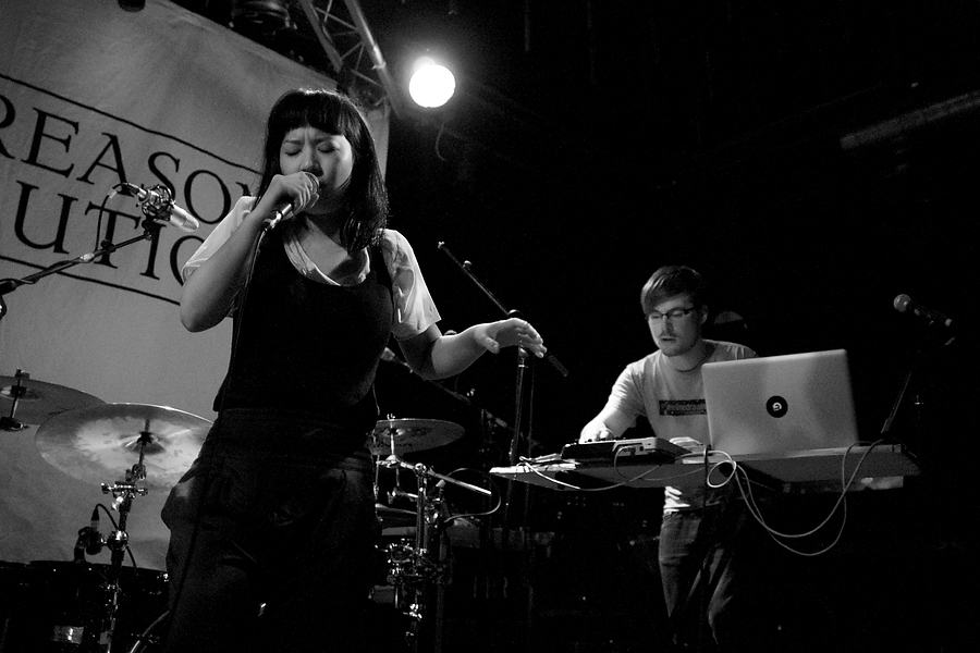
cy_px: 326
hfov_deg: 61.9
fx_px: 817
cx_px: 490
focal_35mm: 30
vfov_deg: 43.6
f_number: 1.8
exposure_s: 1/100
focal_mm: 20
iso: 800
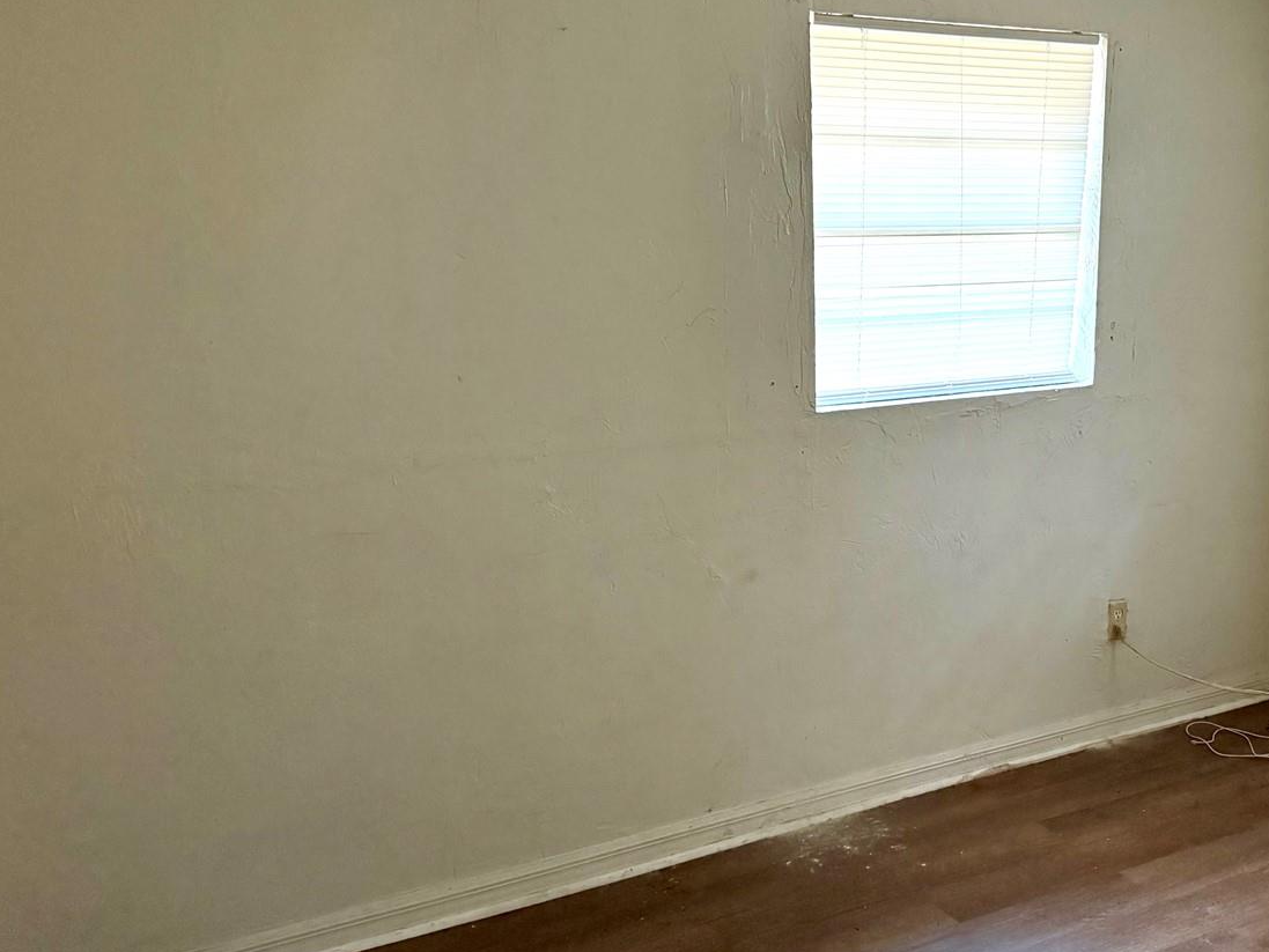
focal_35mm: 35
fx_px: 1283
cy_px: 466
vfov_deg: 40.7
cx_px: 861
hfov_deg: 51.5
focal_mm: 6.76
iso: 1000
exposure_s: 1/40
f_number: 1.78
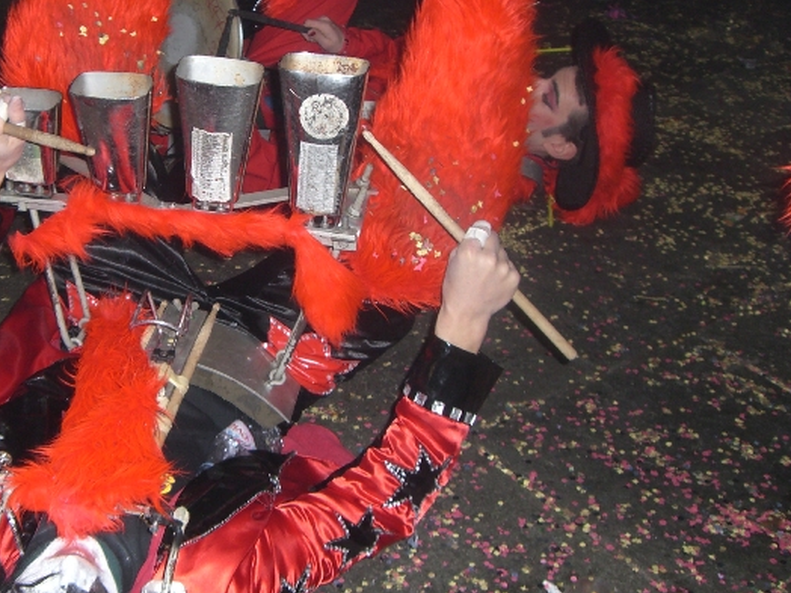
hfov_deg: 32.7
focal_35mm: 58
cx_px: 219
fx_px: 1325
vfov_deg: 25.2
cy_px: 226
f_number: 2.7
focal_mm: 6.2
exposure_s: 1/60
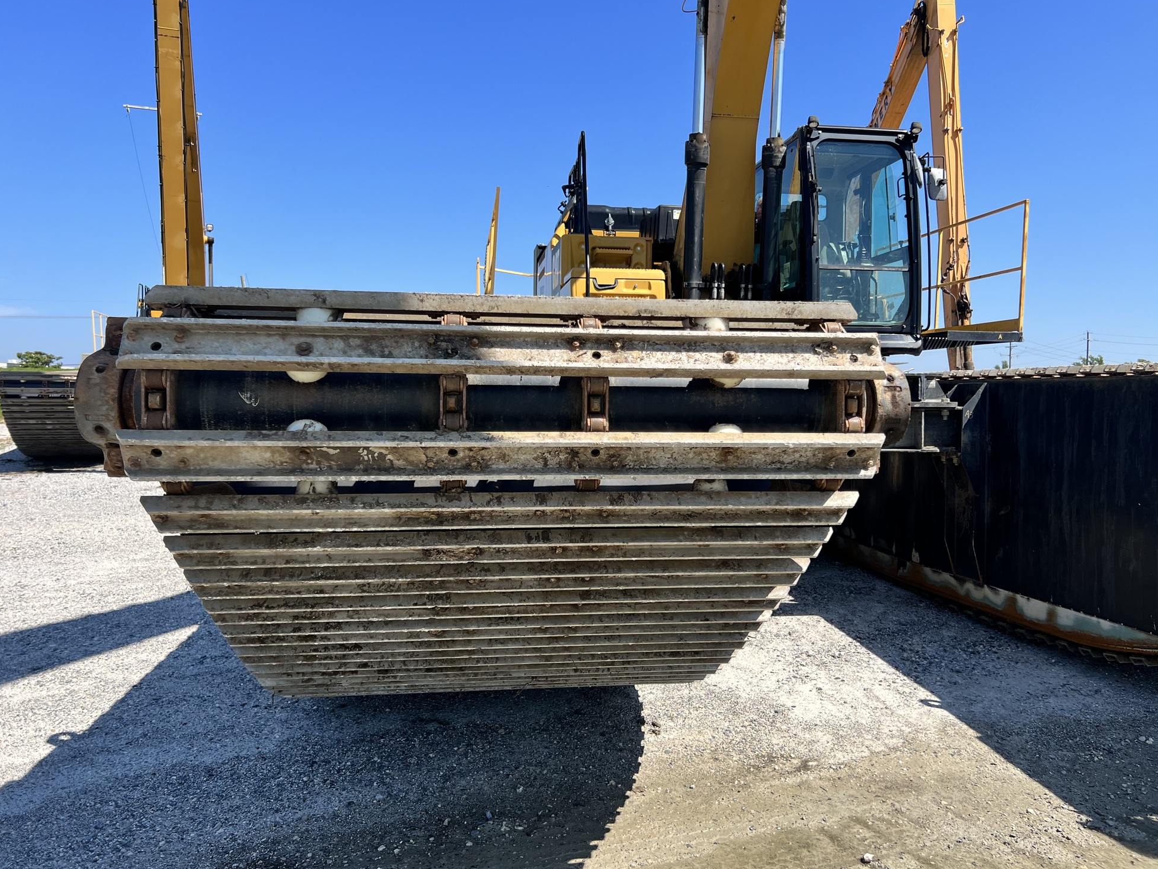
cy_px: 426
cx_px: 590
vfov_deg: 51.4
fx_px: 903
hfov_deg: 65.3
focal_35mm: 27
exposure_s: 1/3077
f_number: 1.5
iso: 50
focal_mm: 5.7
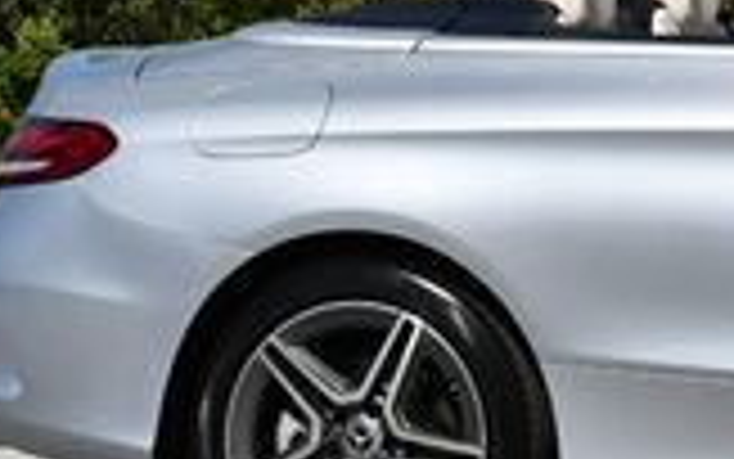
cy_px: -148
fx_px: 5143
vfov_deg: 5.1
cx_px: 1225
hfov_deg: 7.9
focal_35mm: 257
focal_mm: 32
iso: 100
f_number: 10
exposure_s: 1/400
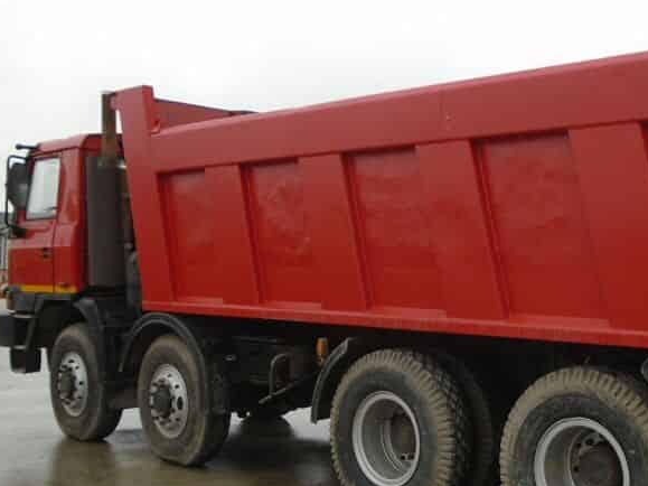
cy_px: 264
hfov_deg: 39.8
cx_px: 509
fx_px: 861
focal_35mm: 46
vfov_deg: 31.5
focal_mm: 4.6
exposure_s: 1/500
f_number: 3.2
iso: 100
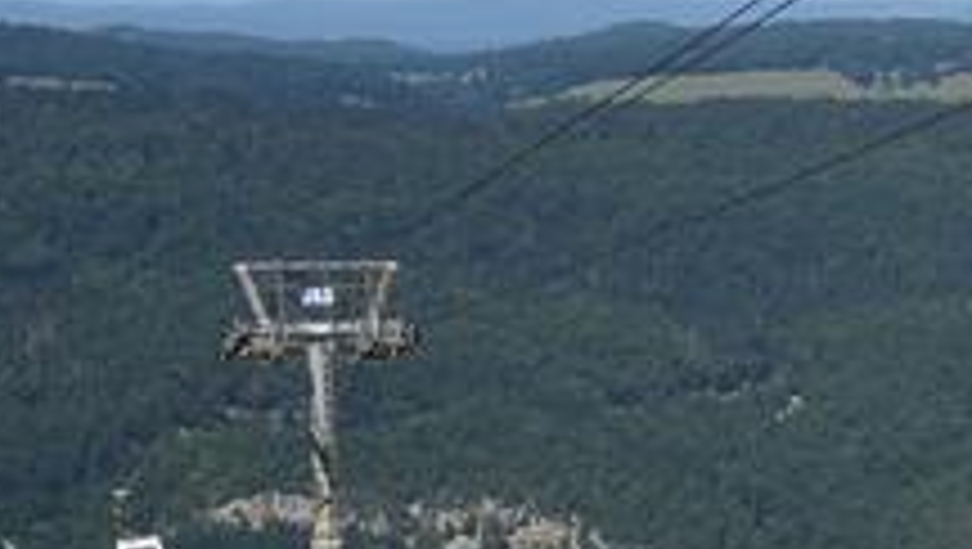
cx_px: 1548
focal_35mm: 149
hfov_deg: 13.4
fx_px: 3844
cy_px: 486
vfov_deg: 8.1
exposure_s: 1/640
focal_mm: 6.37
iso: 80
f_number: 4
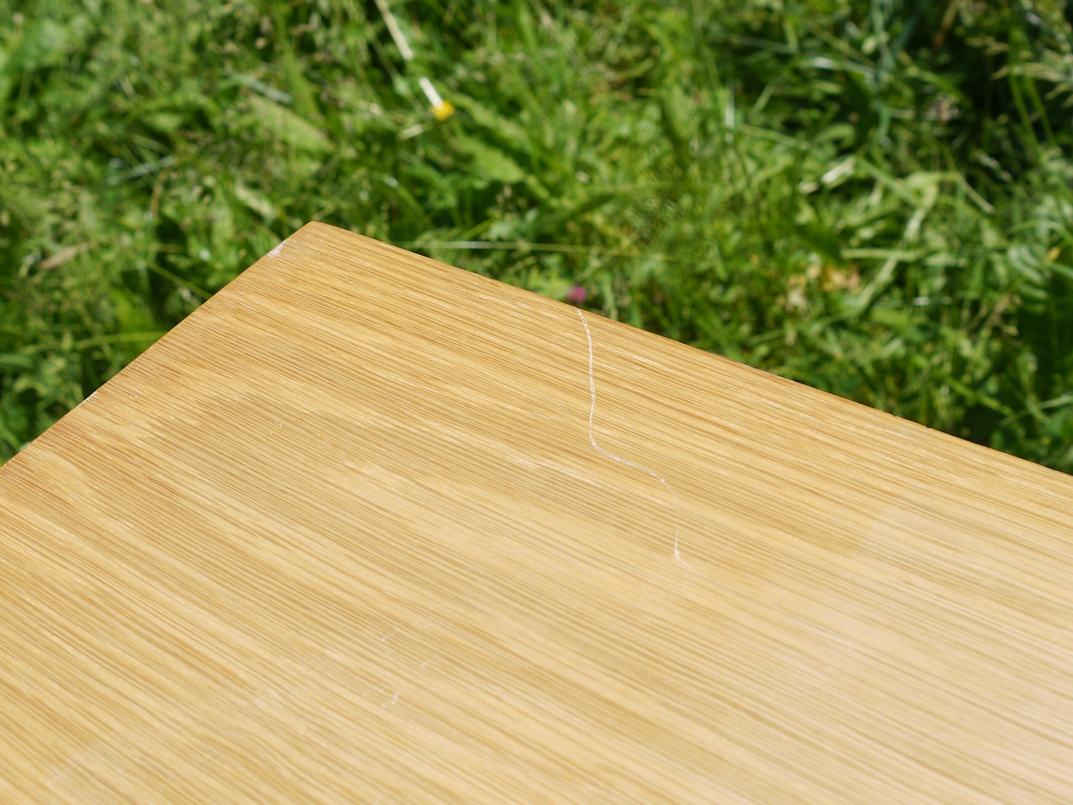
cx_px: 536
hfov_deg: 37.5
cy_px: 402
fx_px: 1581
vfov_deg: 28.6
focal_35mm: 51
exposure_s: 1/250
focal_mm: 18
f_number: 7.1
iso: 100
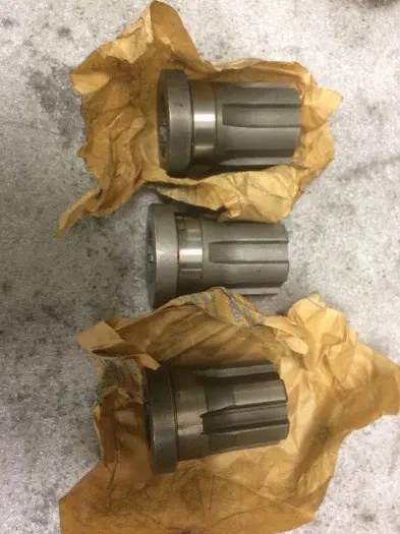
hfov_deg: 48.2
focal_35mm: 29
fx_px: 447
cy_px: 267
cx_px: 200
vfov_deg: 61.7
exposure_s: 1/25
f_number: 2.2
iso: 250
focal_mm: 4.15
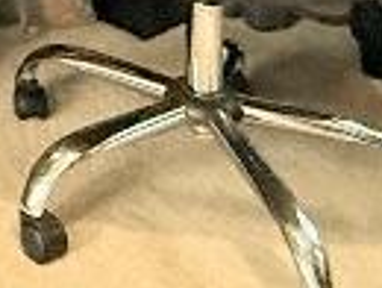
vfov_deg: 10.5
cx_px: -291
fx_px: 1216
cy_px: -508
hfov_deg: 15.5
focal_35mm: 110
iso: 400
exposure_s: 1/50
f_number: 2.2
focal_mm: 2.22
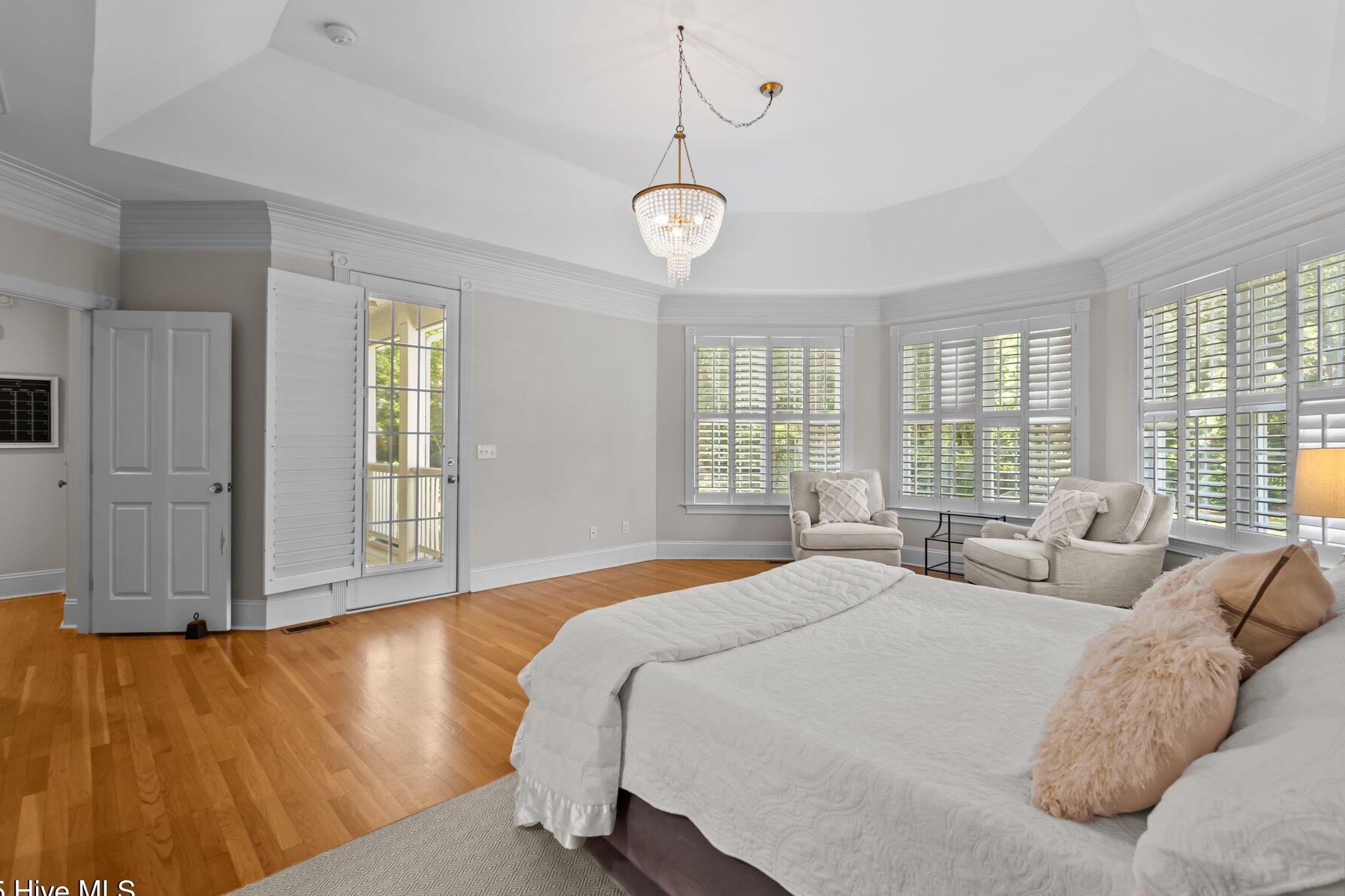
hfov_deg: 96.7
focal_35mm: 16
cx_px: 685
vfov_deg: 73.7
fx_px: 598
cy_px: 426
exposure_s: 1/4
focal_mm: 14
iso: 640
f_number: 7.1
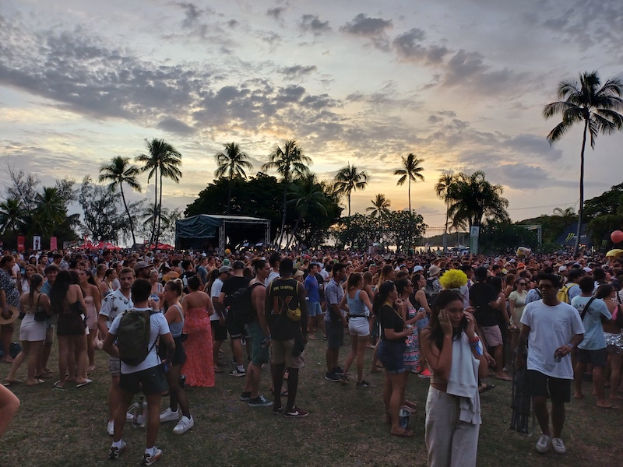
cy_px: 234
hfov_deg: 69.4
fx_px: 450
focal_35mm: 25
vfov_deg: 54.9
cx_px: 312
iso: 64
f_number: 1.8
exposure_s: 1/120
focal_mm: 4.65
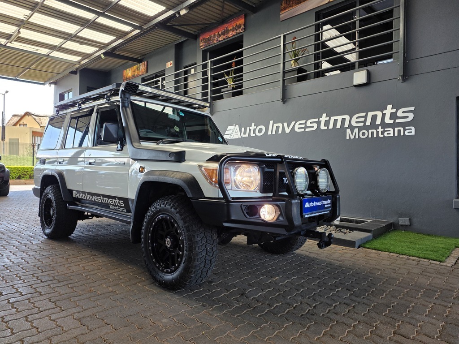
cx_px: 230
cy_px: 172
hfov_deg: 73.9
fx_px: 305
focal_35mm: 23
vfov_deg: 58.9
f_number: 1.7
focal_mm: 6.25
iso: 50
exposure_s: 1/180
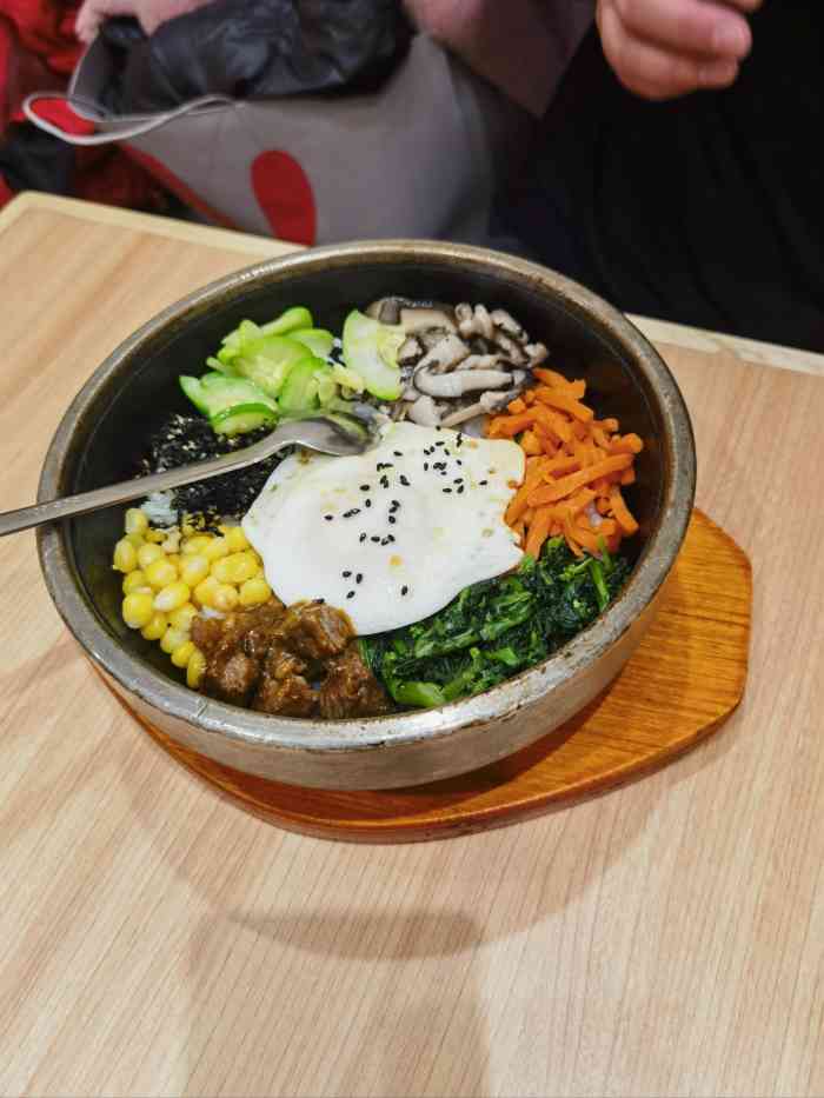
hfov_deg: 51.4
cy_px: 549
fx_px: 857
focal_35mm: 27
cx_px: 412
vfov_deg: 65.3
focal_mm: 6.67
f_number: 1.9
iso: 80
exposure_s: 1/100
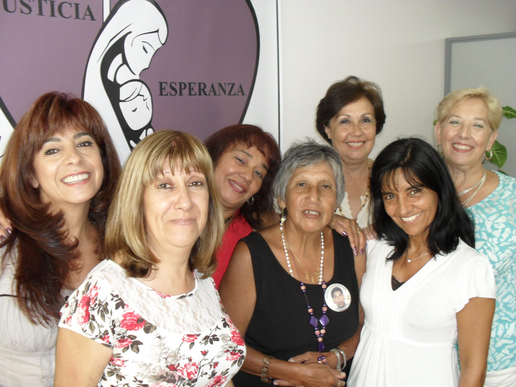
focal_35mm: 35
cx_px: 258
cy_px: 194
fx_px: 522
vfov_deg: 40.7
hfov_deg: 52.6
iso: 200
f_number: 3.2
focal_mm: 6.3
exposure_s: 1/45
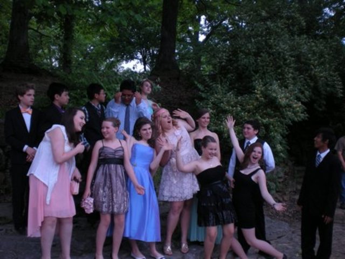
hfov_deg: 42.9
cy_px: 130
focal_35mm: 44
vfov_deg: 32.9
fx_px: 439
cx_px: 172
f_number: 3.5
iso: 64
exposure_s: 1/110
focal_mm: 7.4
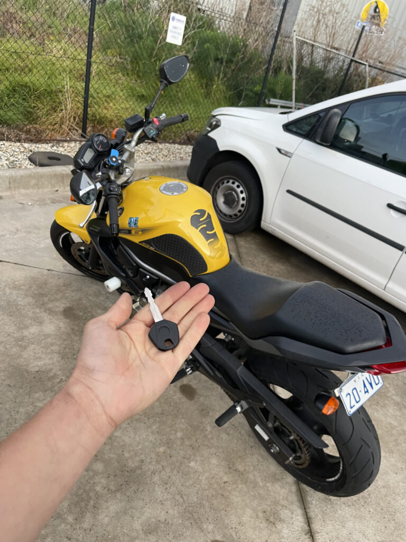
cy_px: 271
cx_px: 203
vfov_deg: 67.3
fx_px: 407
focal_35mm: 26
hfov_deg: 53.1
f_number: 1.6
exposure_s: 1/60
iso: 200
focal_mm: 5.1
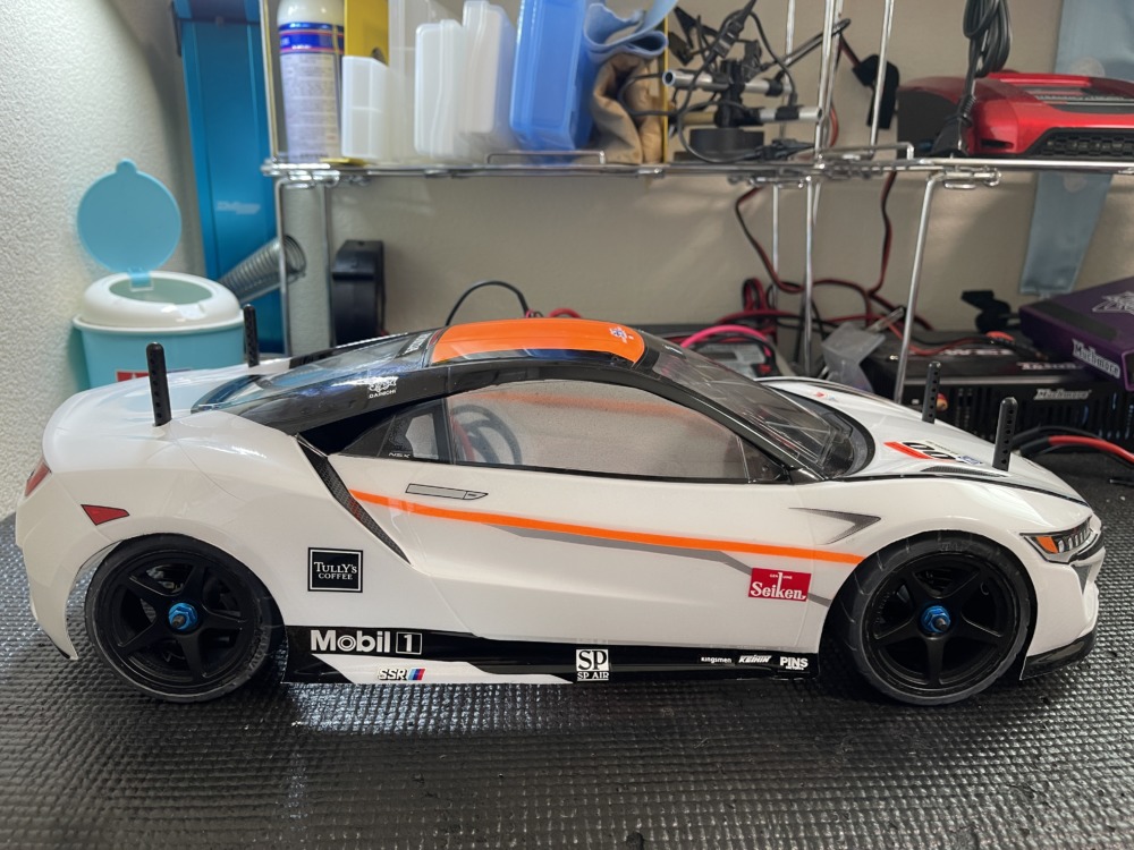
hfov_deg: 69.4
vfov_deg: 54.9
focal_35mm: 25
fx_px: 819
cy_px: 425
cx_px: 567
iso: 80
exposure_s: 1/50
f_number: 1.6
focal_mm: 5.1
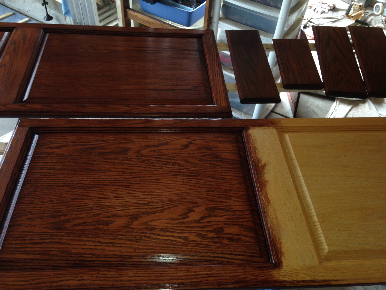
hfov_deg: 55.4
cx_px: 193
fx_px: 368
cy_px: 145
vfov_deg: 42.9
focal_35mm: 33
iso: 50
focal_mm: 4.12
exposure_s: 1/20
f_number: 2.4
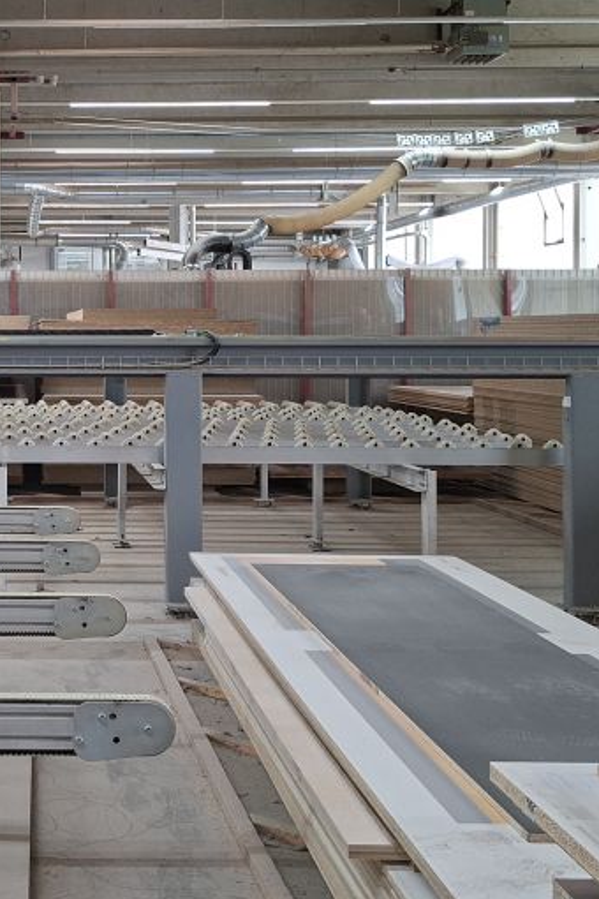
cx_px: -8
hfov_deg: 25.6
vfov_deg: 39.3
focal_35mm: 50
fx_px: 1248
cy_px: 337
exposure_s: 1/100
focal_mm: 5.54
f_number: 1.8
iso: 50
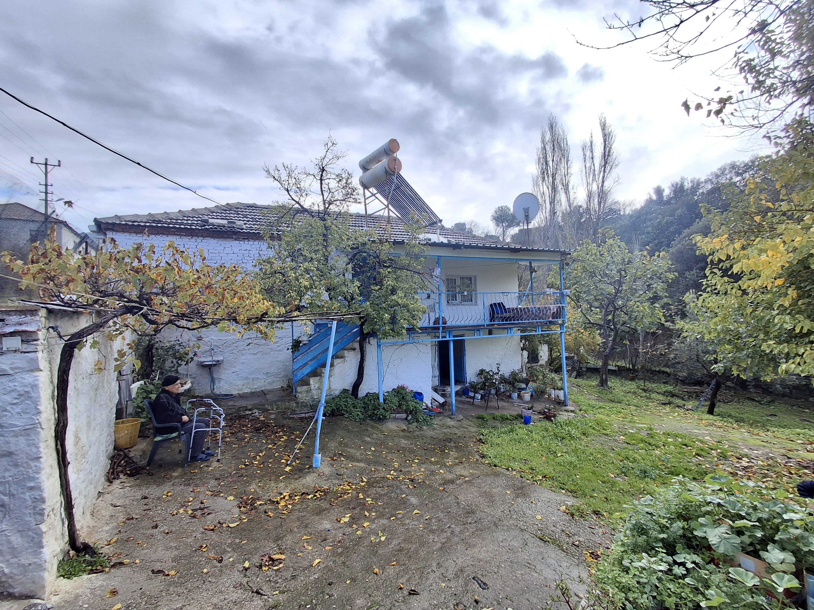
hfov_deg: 94.5
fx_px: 376
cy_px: 305
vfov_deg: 78.1
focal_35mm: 16
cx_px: 407
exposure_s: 1/291
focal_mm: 1.64
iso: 40
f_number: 2.2
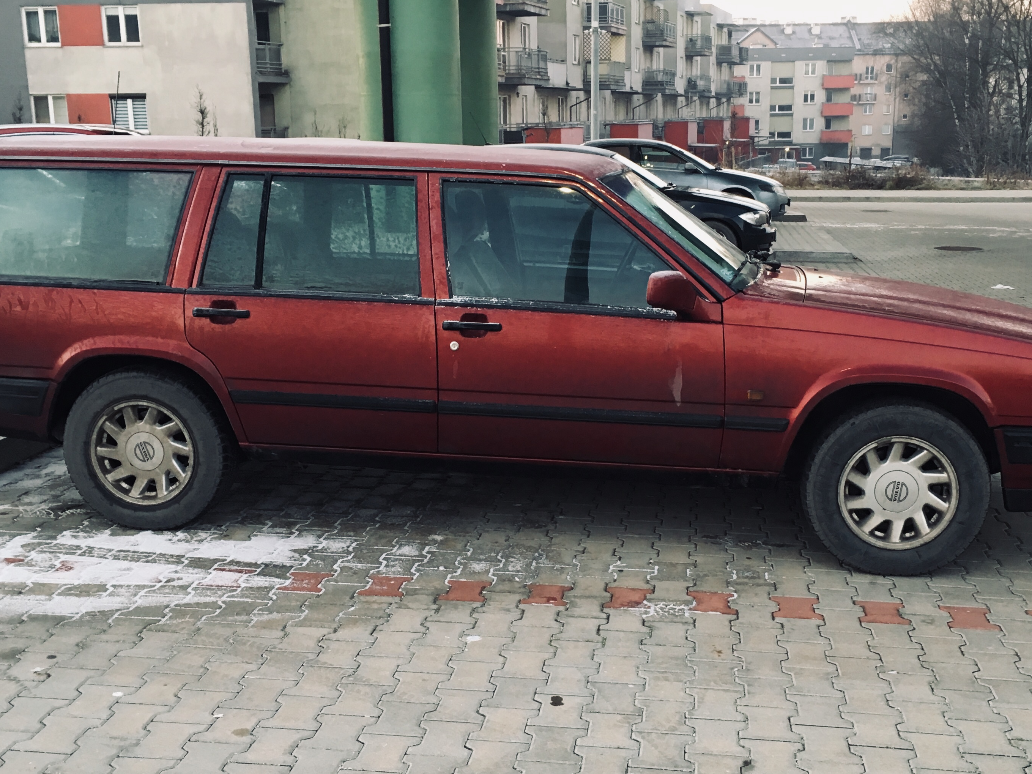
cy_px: 415
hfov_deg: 43.8
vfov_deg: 33.6
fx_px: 1282
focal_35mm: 43
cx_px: 561
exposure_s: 1/33
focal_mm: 4.15
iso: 100
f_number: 2.2
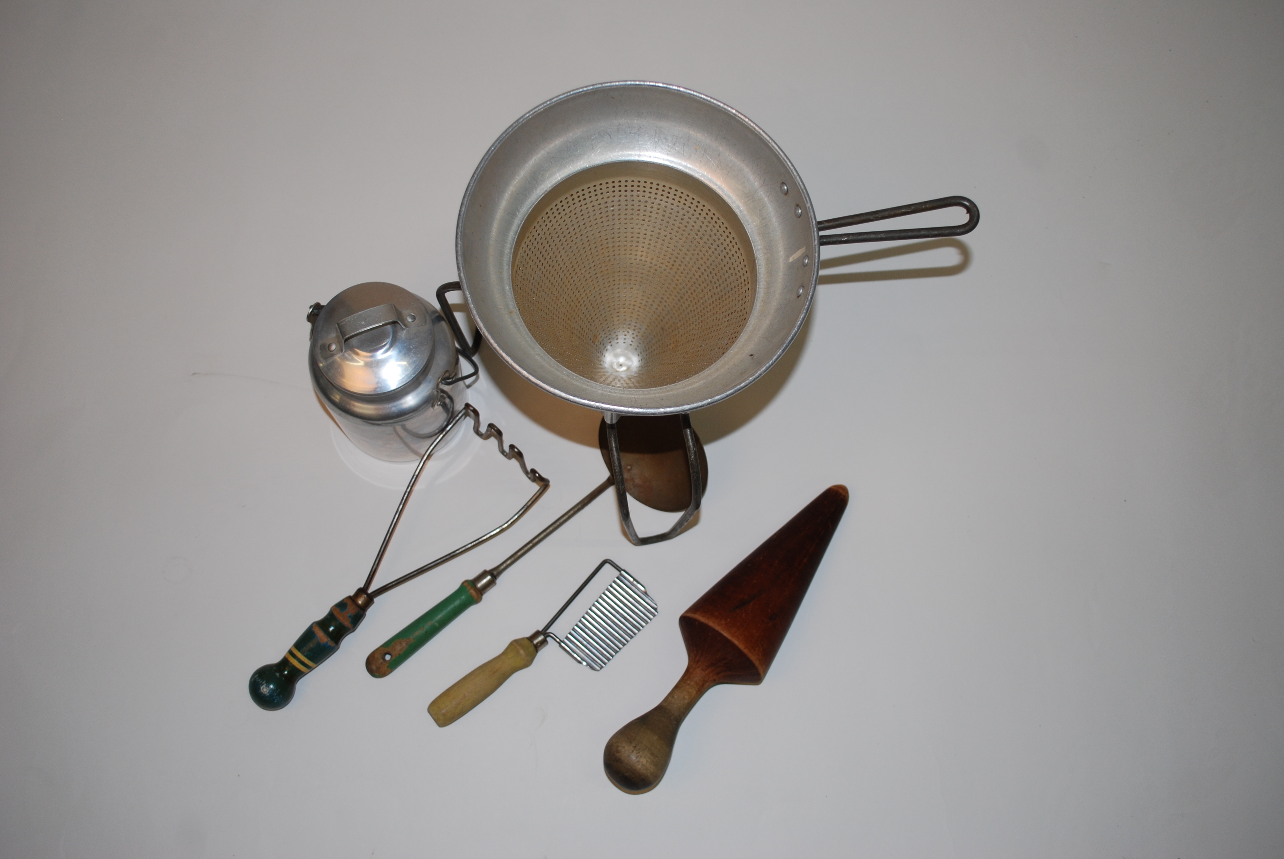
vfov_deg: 37.0
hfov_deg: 53.1
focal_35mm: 36
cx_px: 642
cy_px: 430
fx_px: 1286
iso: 200
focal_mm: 24
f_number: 4.2
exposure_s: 1/60
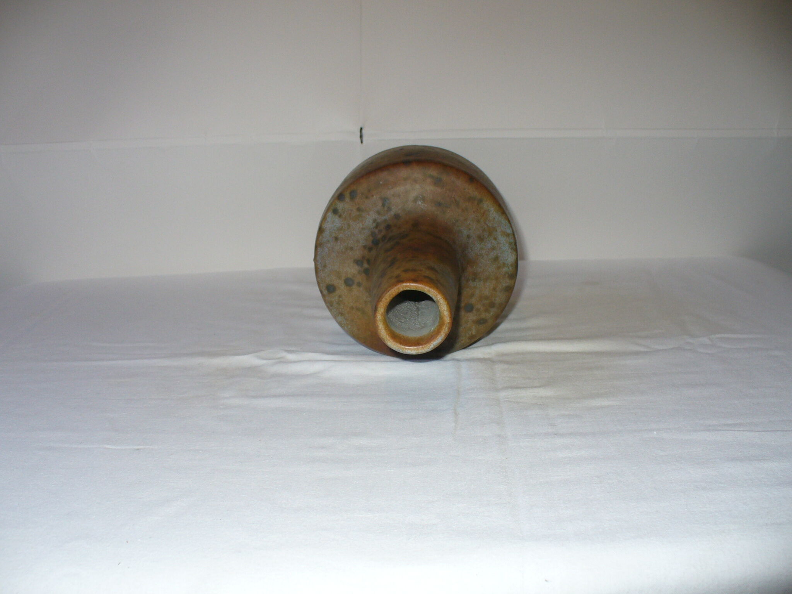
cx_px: 396
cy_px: 297
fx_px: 847
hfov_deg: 50.1
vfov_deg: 38.7
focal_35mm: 37
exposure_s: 1/30
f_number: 2.8
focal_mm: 6.1
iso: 100
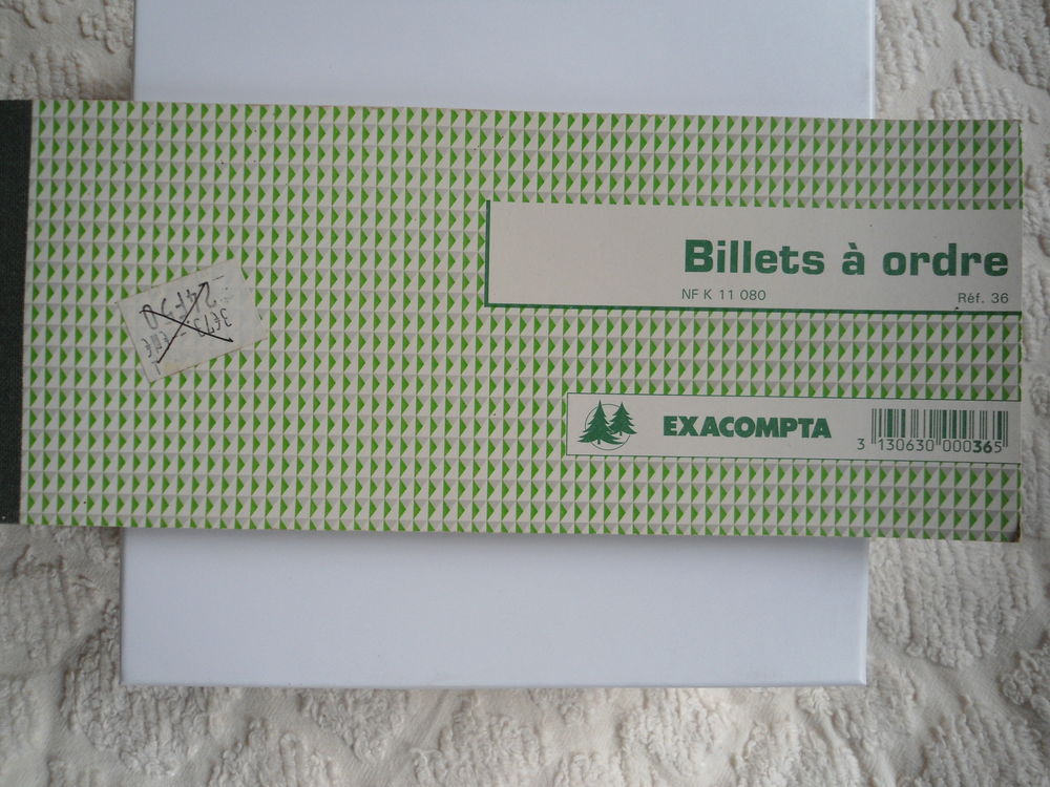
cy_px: 394
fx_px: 789
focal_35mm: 26
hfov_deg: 67.3
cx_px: 525
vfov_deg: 53.1
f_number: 2.8
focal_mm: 4.7
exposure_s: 1/30
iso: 100
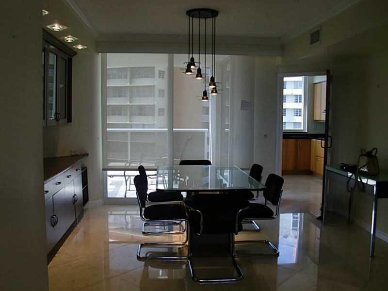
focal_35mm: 36
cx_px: 194
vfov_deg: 39.7
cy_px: 146
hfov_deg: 51.4
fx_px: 404
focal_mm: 6.3
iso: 64
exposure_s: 1/100
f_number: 2.8
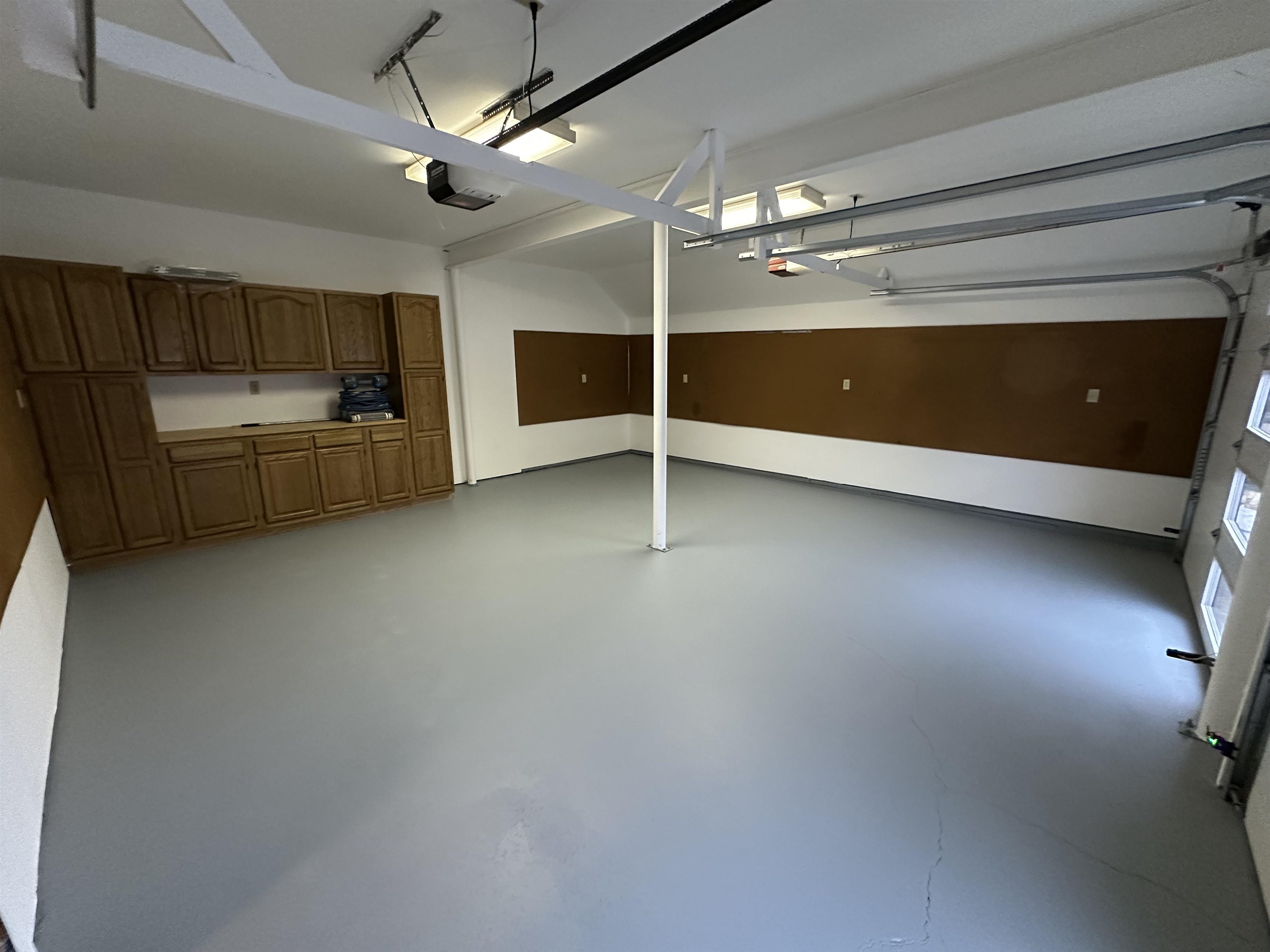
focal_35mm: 14
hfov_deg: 102.1
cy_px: 476
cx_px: 635
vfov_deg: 85.7
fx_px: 514
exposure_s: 1/60
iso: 640
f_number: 2.2
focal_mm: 2.22
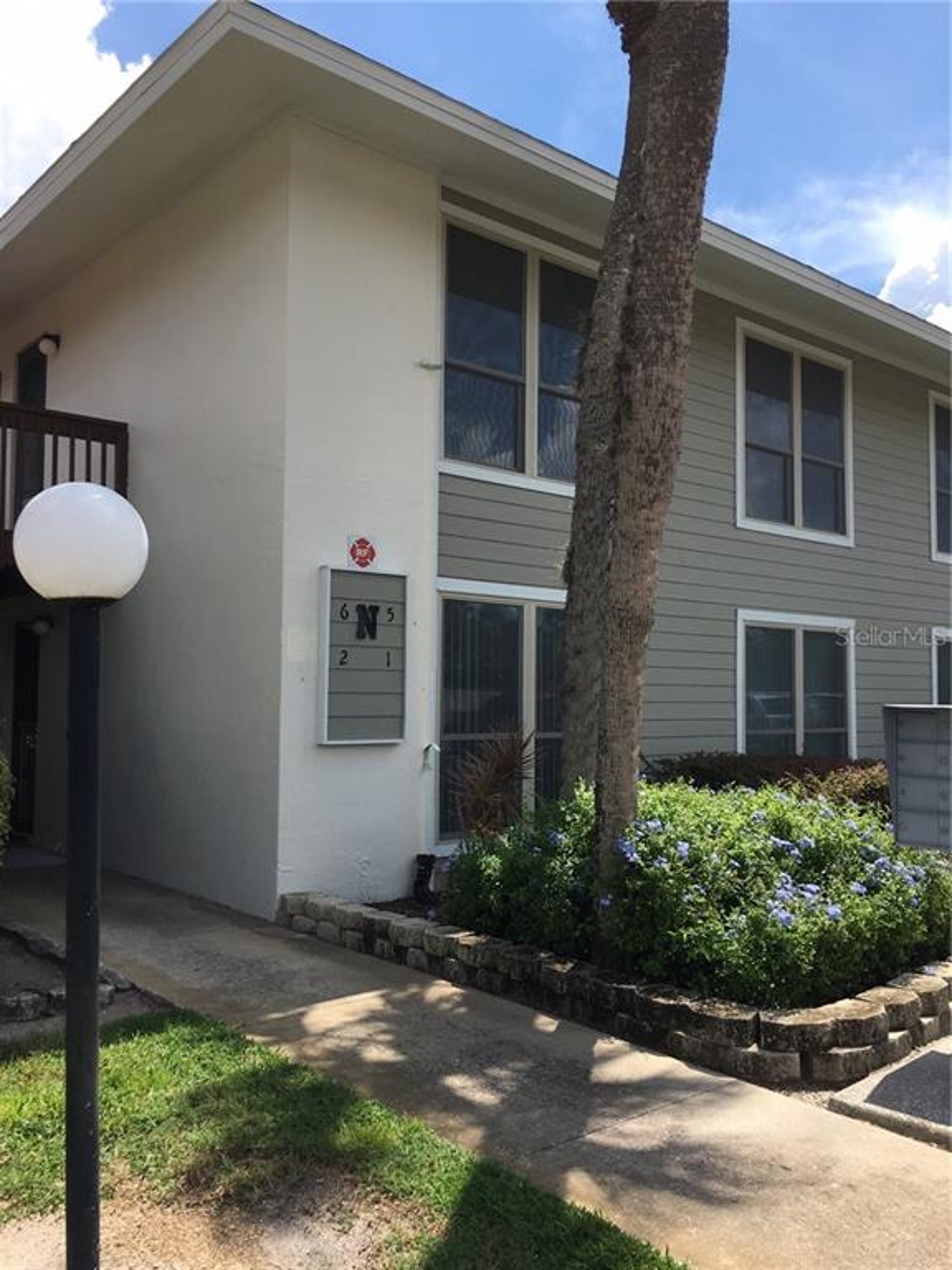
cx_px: 476
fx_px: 1063
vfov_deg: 61.7
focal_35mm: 29
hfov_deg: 48.2
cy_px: 635
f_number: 2.2
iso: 25
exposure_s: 1/1374
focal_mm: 4.15
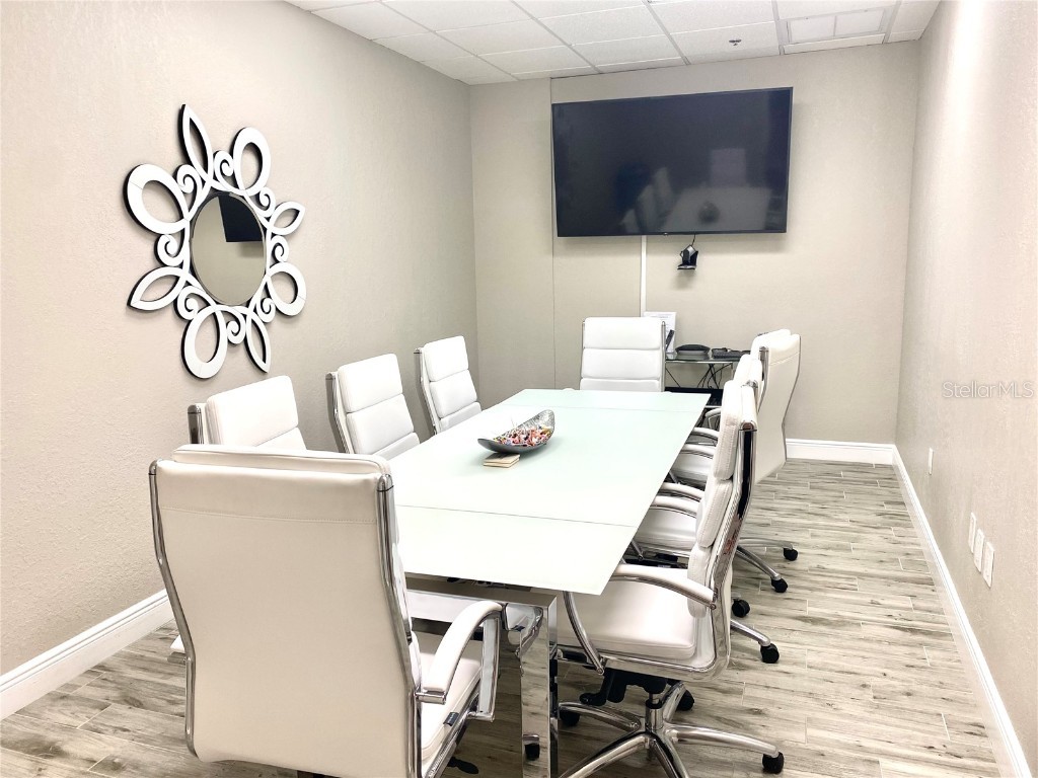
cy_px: 389
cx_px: 519
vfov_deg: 53.1
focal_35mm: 26
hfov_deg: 67.3
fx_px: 780
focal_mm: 4.25
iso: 64
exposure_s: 1/60
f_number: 1.8
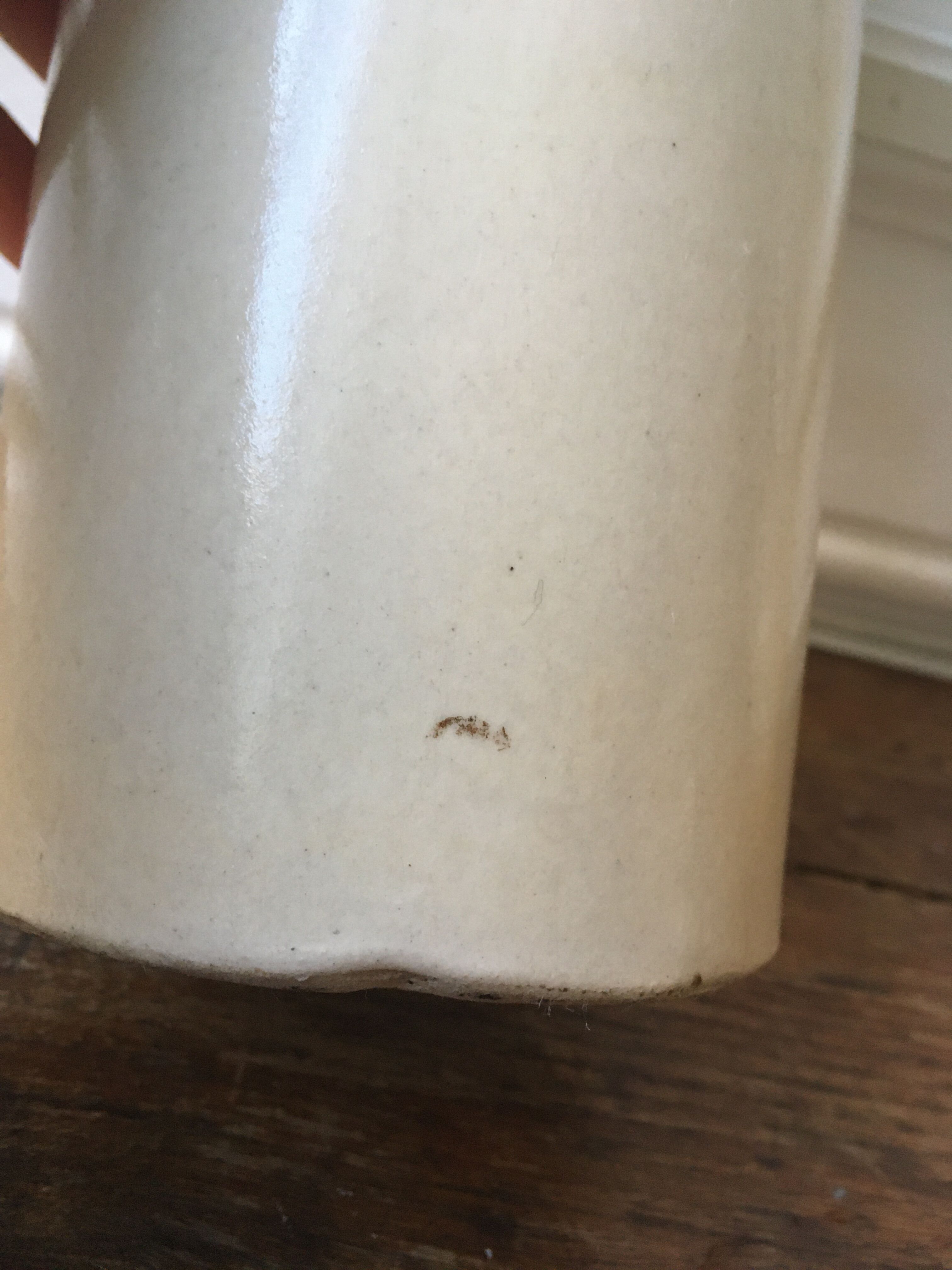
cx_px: 476
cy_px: 635
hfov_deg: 48.2
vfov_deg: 61.7
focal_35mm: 29
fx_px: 1063
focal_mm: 4.15
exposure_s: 1/33
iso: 160
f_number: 2.2
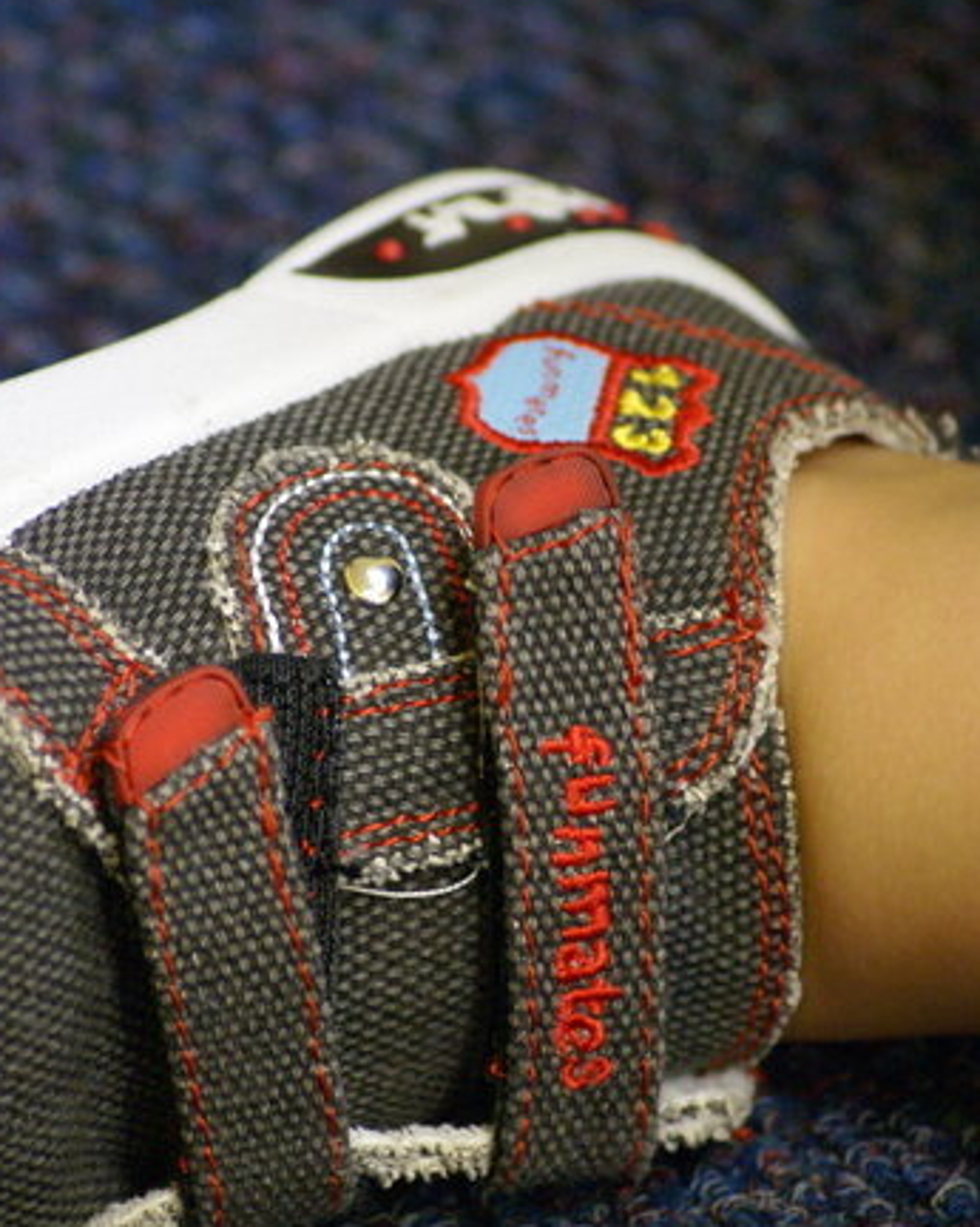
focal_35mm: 376
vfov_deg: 5.1
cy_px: 713
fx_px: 13646
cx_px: 506
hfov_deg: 4.1
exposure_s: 1/25
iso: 400
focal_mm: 150
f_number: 4.5
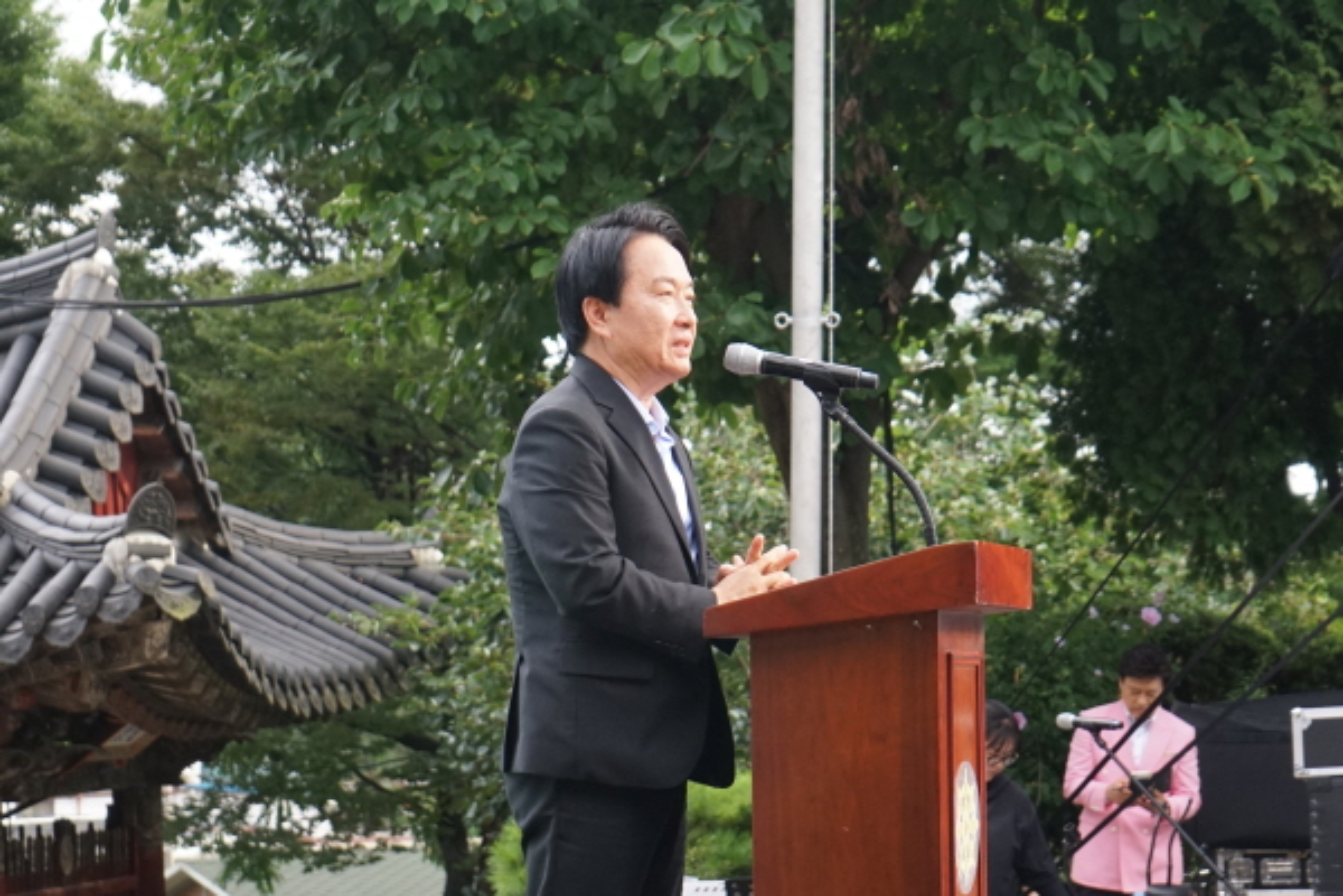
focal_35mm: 70
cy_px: 448
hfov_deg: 28.8
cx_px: 672
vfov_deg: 19.5
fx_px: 2611
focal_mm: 70
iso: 800
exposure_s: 1/160
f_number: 5.6
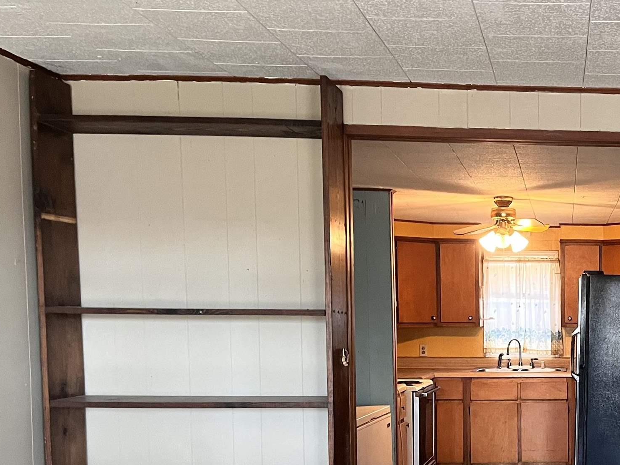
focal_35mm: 54
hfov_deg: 32.9
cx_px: 604
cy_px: 402
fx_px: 967
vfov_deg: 26.3
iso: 320
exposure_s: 1/60
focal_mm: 5.1
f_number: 1.6
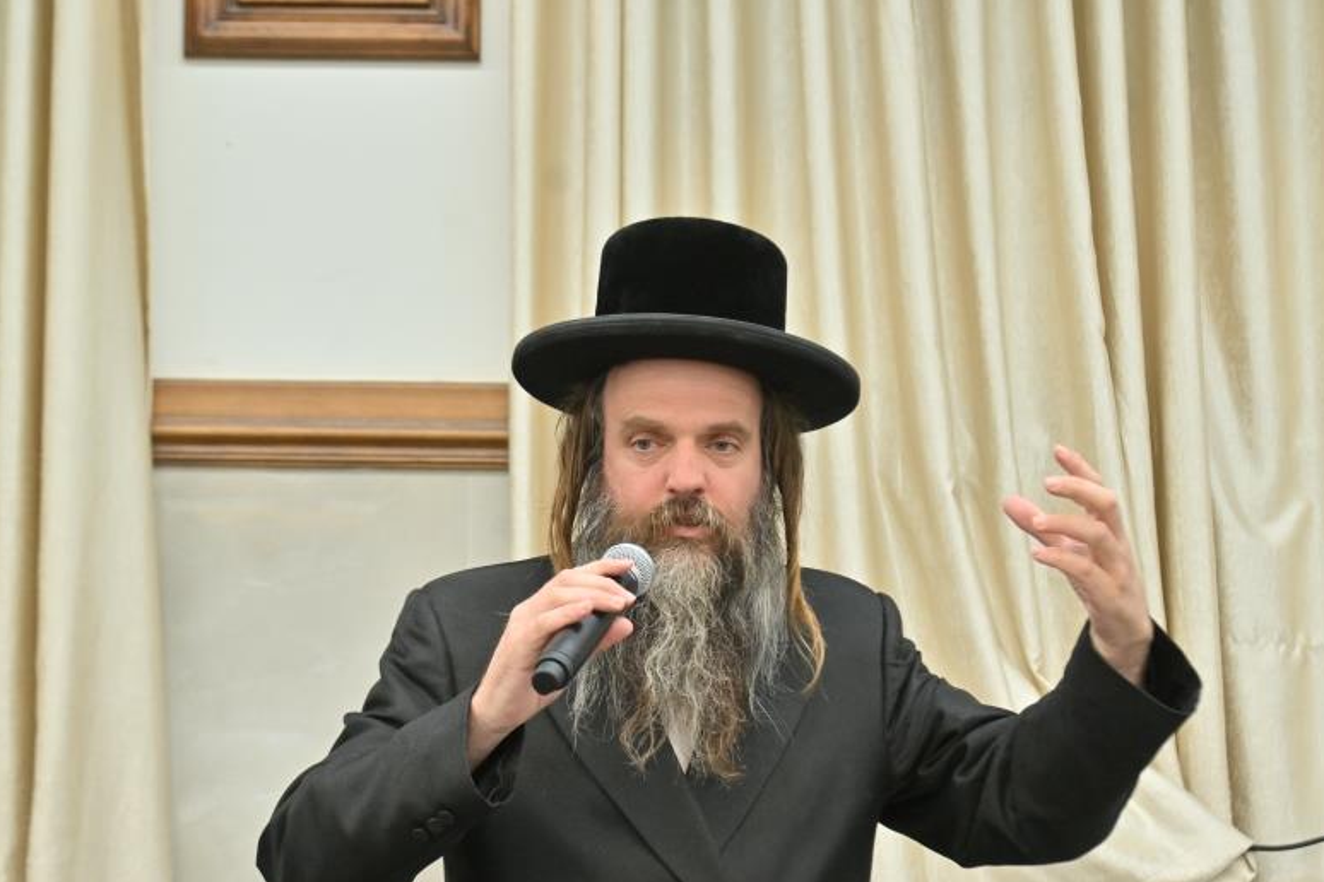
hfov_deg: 23.6
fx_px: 3163
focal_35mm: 86
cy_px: 524
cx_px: 664
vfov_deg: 15.9
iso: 800
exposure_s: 1/320
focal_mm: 65
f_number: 4
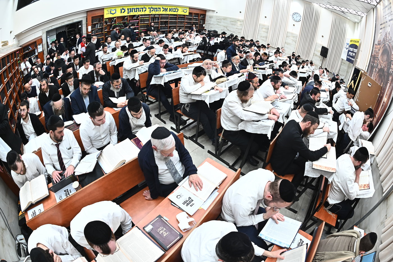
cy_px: 131
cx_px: 196
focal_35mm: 16
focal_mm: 16
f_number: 7.1
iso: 1250
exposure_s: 1/200
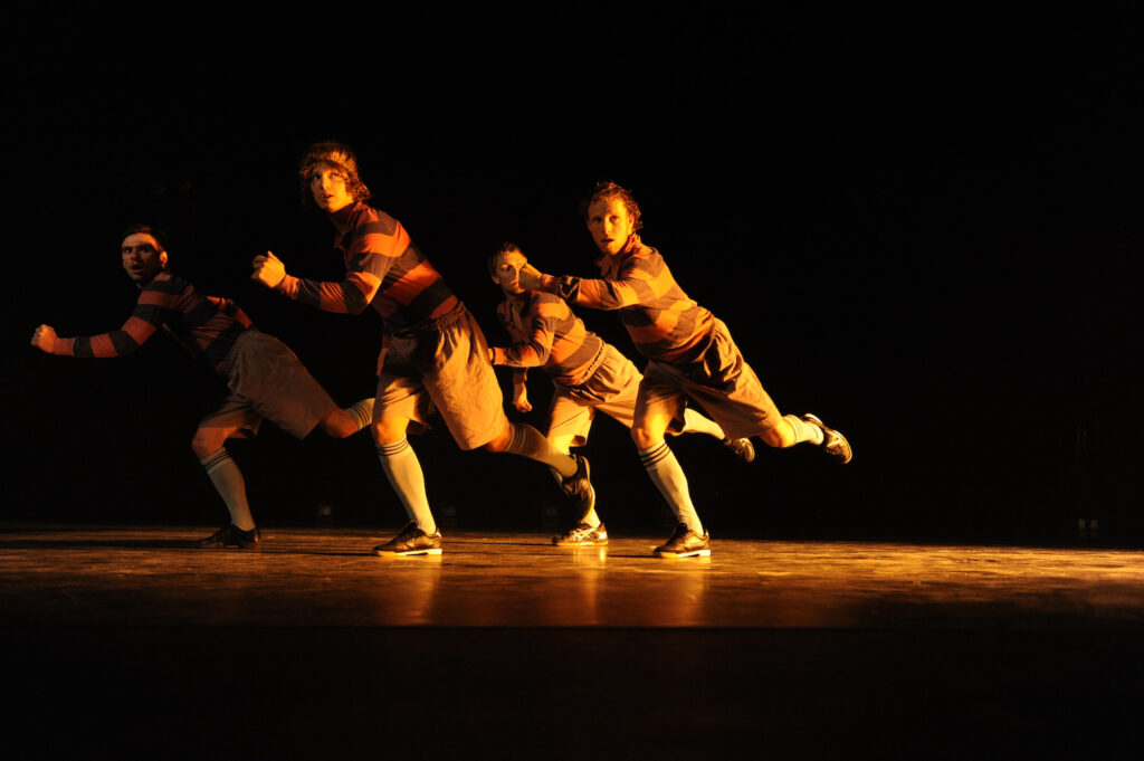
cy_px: 380
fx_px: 1016
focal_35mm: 32
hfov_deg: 58.8
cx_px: 572
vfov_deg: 41.1
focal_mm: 32
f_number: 3.2
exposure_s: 1/100
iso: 2500
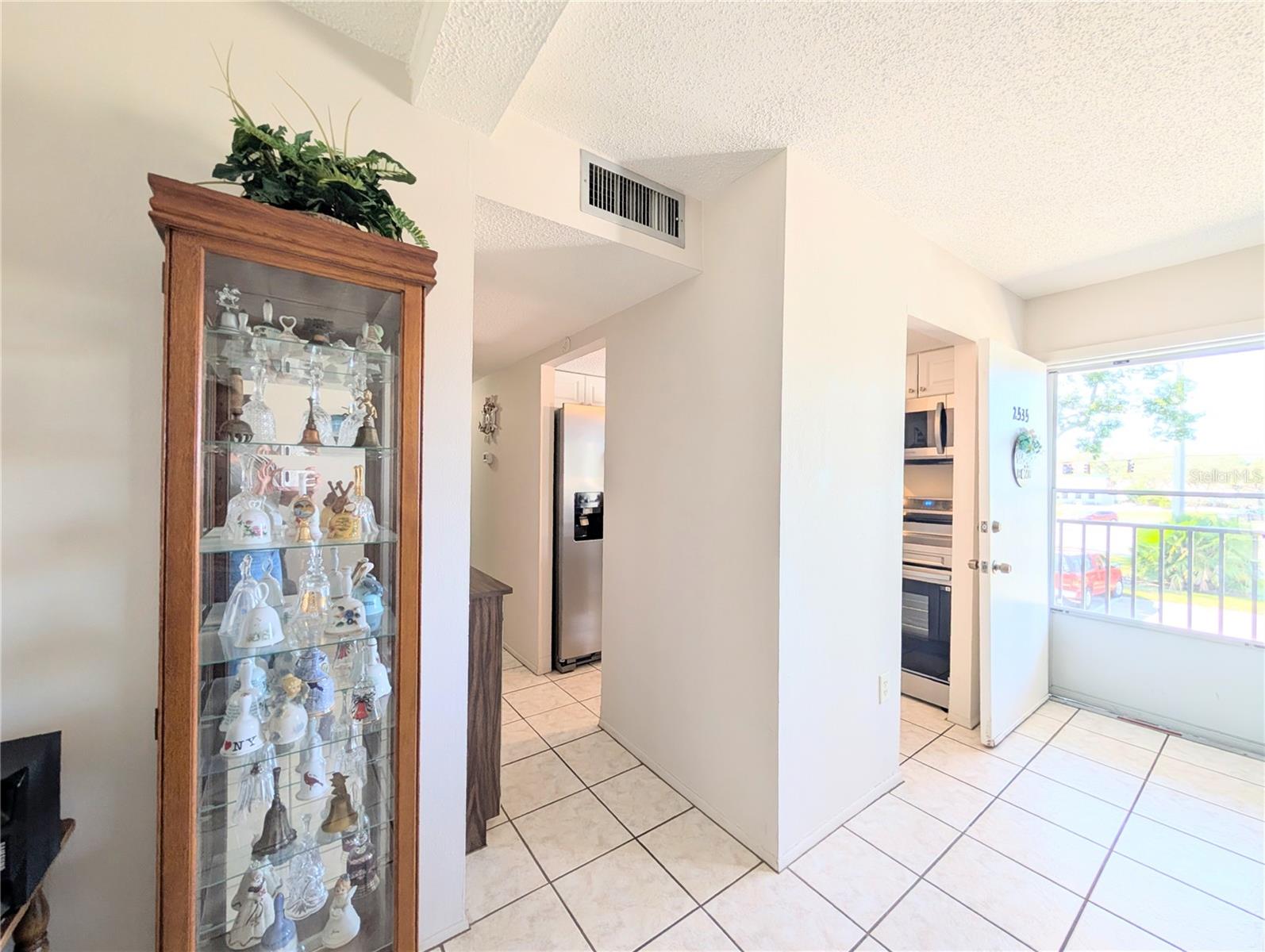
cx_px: 632
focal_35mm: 12
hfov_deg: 110.5
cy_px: 476
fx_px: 439
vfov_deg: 94.6
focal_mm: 2.02
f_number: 1.7
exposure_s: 1/225
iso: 84
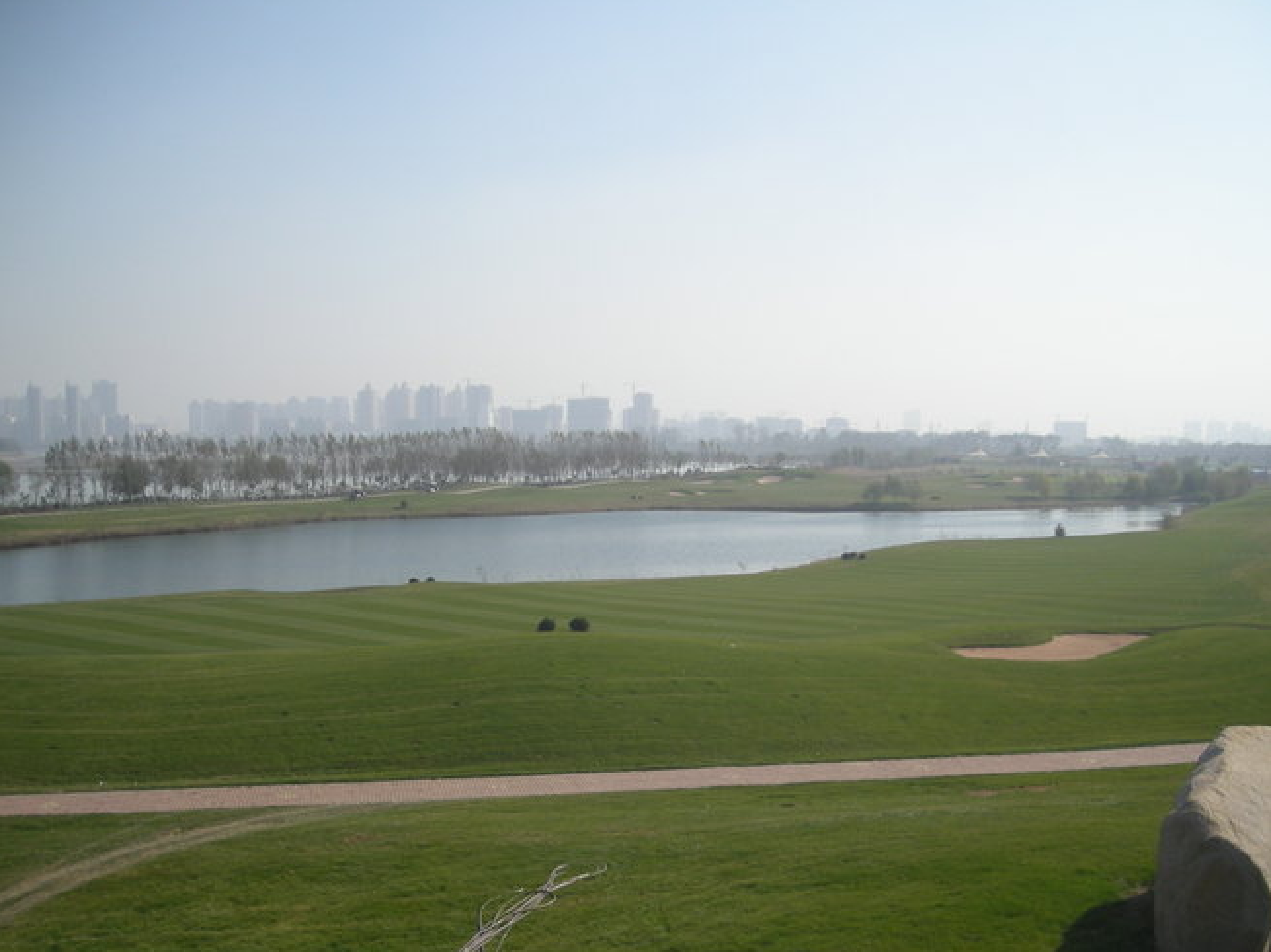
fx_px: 1579
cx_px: 670
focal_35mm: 43
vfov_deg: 33.5
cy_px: 575
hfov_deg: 43.8
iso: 50
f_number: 5.7
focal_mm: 5.7
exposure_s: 1/290
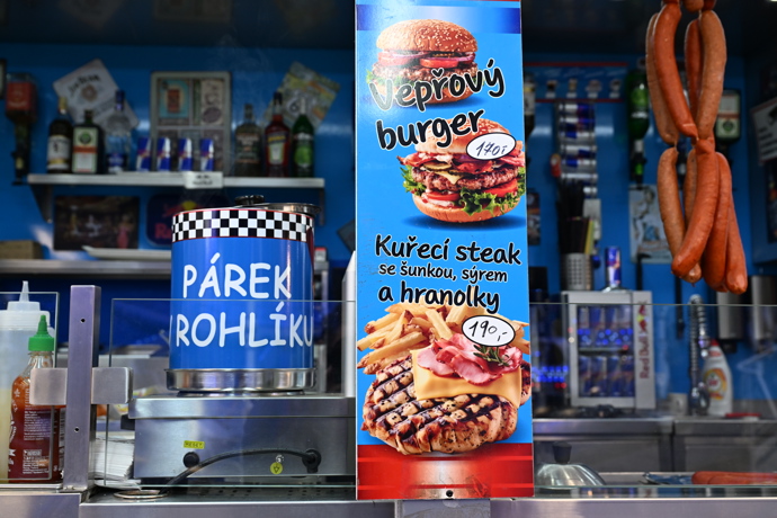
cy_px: 259
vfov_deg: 33.4
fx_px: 863
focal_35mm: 40
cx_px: 388
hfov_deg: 48.5
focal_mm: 40
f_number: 5.6
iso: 1250
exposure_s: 1/400
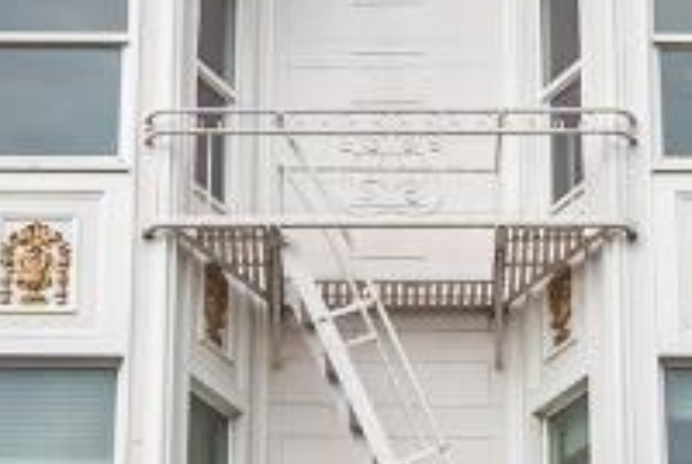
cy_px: 703
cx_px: 370
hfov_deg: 10.2
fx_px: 3889
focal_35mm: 202
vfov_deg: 6.7
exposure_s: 1/250
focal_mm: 18
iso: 125
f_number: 9
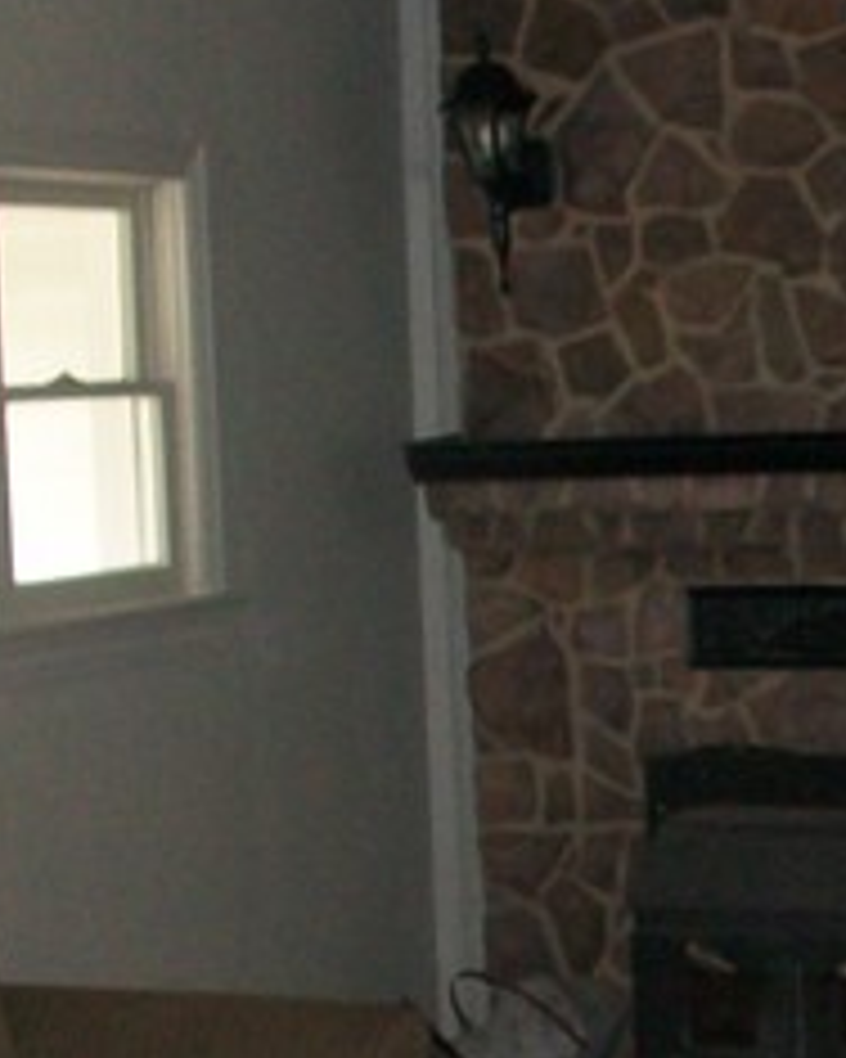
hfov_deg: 13.7
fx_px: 3411
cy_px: 752
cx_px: 1037
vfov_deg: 17.5
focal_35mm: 109
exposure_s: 1/60
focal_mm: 5.7
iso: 160
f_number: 2.8
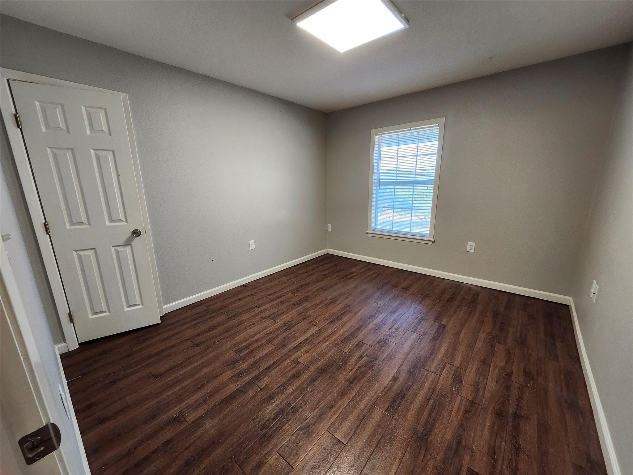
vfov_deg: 89.9
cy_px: 238
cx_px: 316
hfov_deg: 106.2
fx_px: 238
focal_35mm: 13
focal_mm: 1.74
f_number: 2.2
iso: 160
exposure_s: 1/60
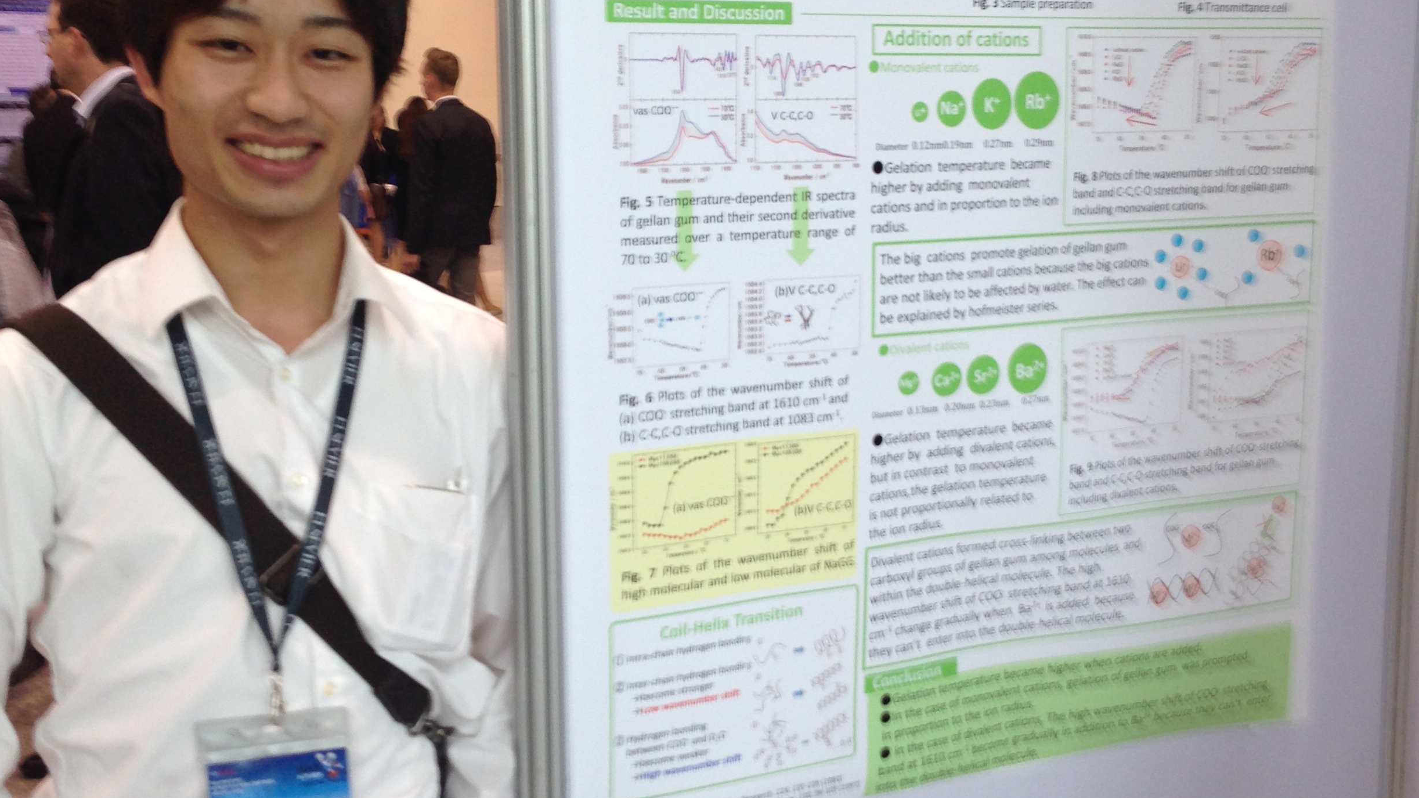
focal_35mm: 48
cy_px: 369
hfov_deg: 42.9
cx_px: 709
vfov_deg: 24.9
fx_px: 1806
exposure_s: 1/20
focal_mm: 4.12
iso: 50
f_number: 2.4
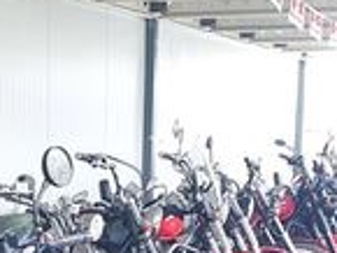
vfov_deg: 12.0
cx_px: 63
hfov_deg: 17.0
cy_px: 429
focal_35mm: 115
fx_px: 1120
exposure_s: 1/50
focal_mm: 4.32
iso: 640
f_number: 2.4
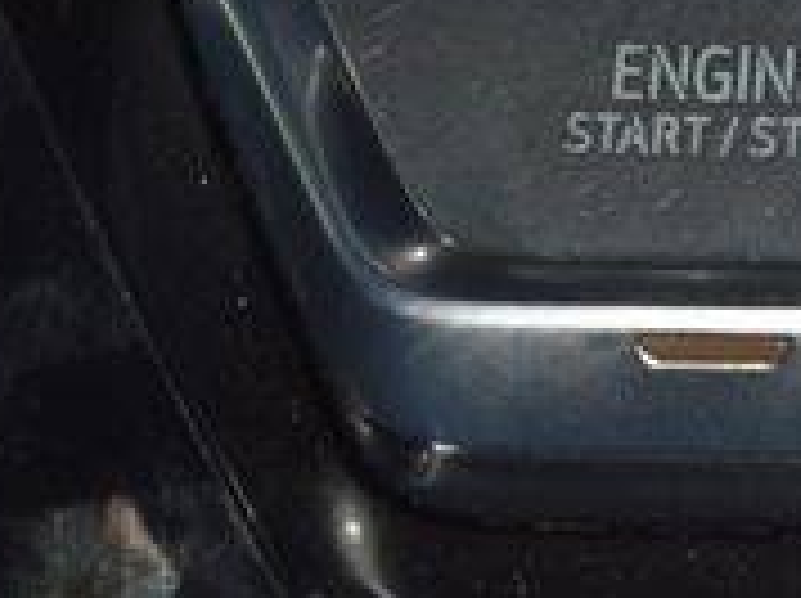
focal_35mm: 364
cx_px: 724
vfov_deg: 4.1
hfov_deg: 5.4
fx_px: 8411
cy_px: 137
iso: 100
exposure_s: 1/125
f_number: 8
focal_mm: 70
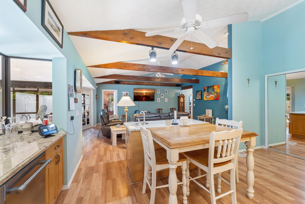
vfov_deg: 81.2
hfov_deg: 104.3
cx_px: 152
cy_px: 102
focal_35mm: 14
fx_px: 119
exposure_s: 1/2.5
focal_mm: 14
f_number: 9
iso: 250
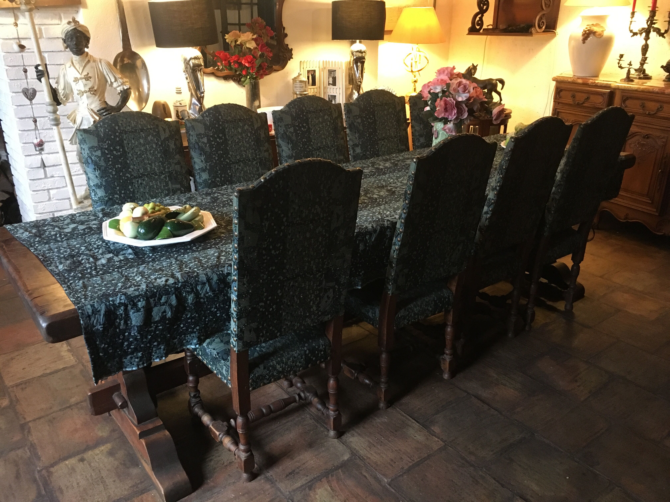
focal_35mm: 29
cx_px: 335
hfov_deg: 61.7
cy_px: 251
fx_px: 561
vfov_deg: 48.2
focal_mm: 4.15
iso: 250
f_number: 2.2
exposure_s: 1/17
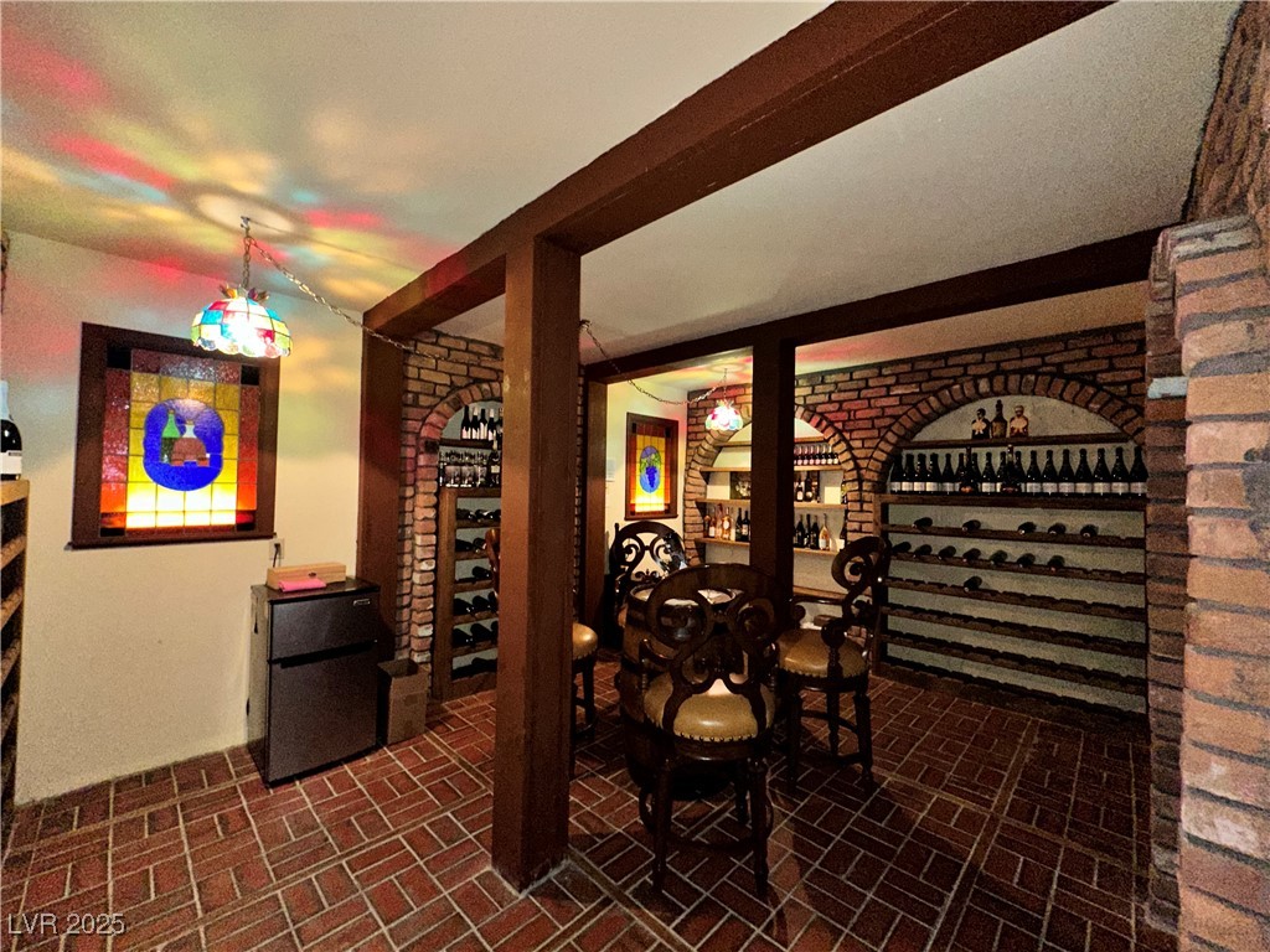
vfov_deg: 85.7
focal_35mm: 14
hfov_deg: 102.1
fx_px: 514
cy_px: 476
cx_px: 635
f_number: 2.2
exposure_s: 1/40
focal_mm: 2.22
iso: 320
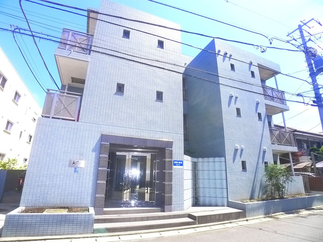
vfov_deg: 56.8
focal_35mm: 24
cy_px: 121
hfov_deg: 71.6
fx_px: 224
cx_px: 162
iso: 400
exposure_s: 1/500
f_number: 3.2
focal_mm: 5.1
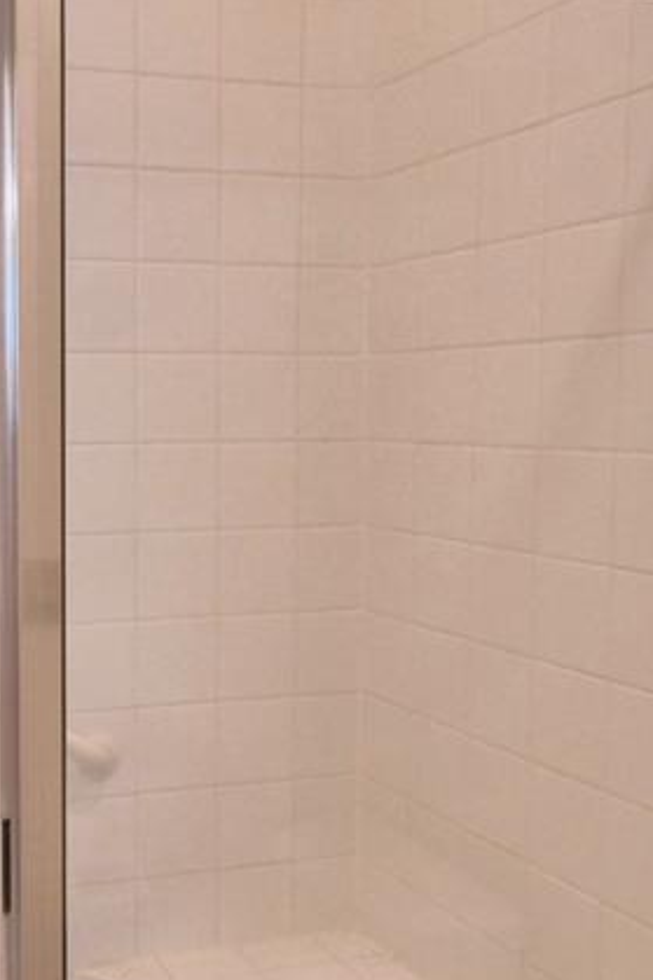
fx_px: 1171
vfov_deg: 45.4
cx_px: 37
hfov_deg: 29.6
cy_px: 501
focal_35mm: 43
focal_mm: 10
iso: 450
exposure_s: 1/30
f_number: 4.5
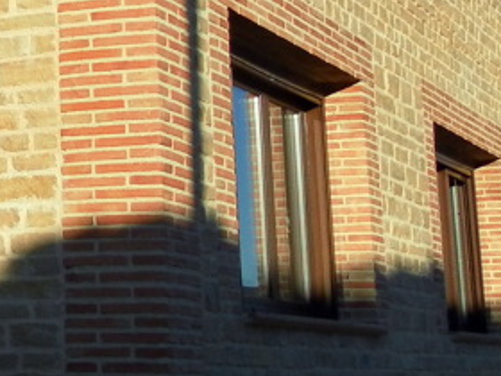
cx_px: -175
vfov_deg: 12.1
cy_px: -72
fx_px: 1737
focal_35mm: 120
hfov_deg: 15.5
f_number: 8
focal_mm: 4.9
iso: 80
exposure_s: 1/160
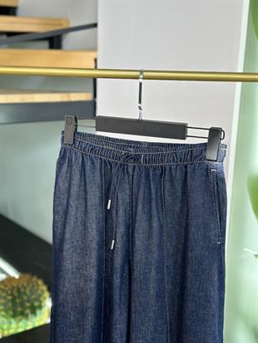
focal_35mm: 48
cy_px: 172
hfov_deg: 30.3
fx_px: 477
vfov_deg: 39.6
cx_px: 129
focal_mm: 6.86
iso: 80
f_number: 1.78
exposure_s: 1/306
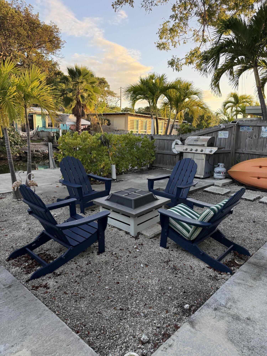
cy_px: 178
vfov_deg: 71.6
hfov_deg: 56.8
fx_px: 247
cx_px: 134
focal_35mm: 24
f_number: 1.78
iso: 100
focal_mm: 6.76
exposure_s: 1/423
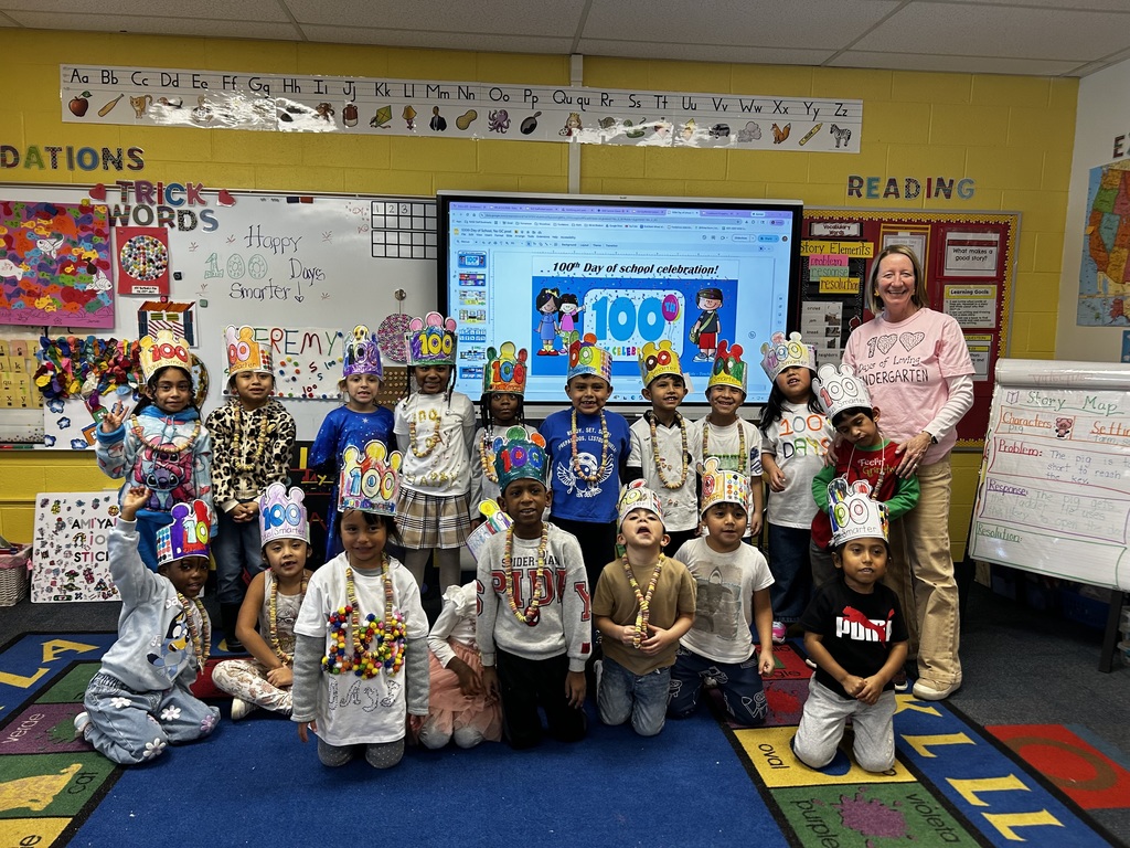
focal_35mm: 26
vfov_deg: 53.1
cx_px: 565
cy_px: 424
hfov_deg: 67.3
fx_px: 849
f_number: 1.5
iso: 125
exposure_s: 1/120
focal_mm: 5.7
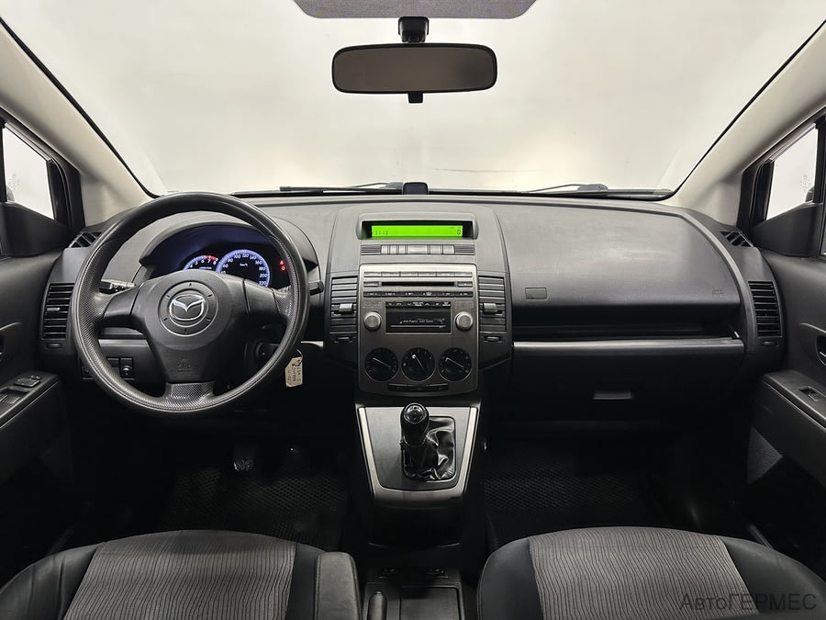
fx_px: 573
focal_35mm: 24
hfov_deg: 71.6
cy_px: 310
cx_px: 413
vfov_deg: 56.8
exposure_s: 1/60
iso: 250
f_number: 1.78
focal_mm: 6.86
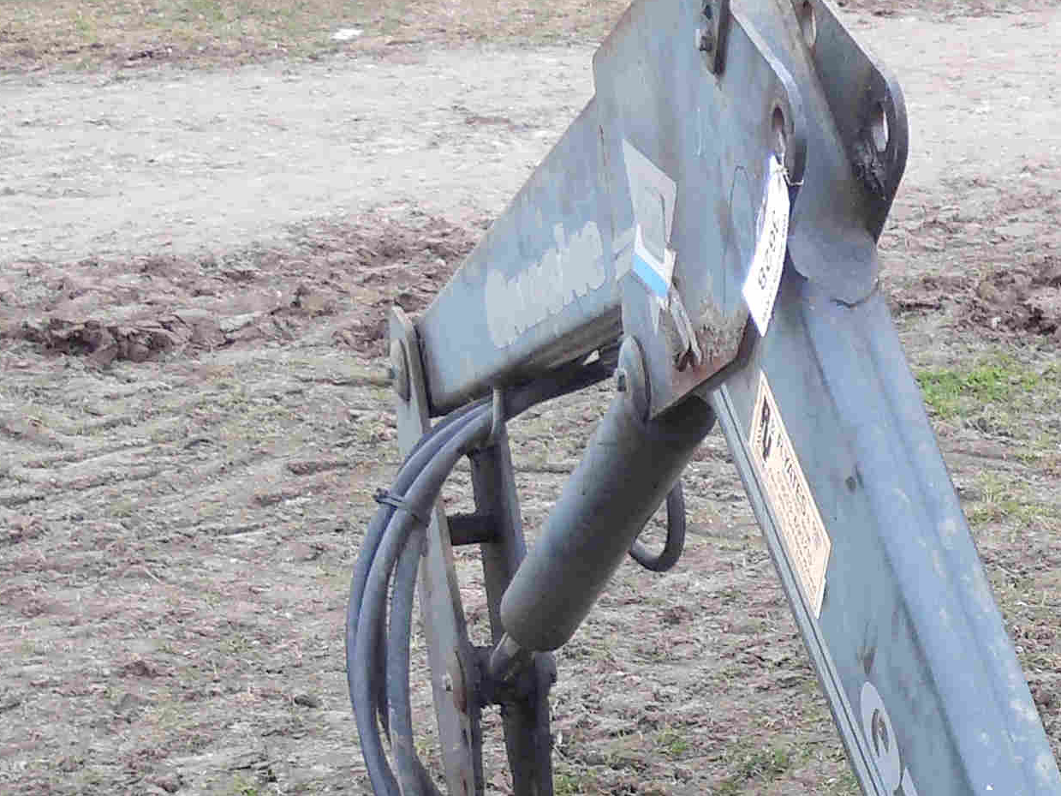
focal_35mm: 93
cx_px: 1159
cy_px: 1016
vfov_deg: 15.2
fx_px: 2850
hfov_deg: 20.2
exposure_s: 1/30
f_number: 3.1
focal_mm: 4.5
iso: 220
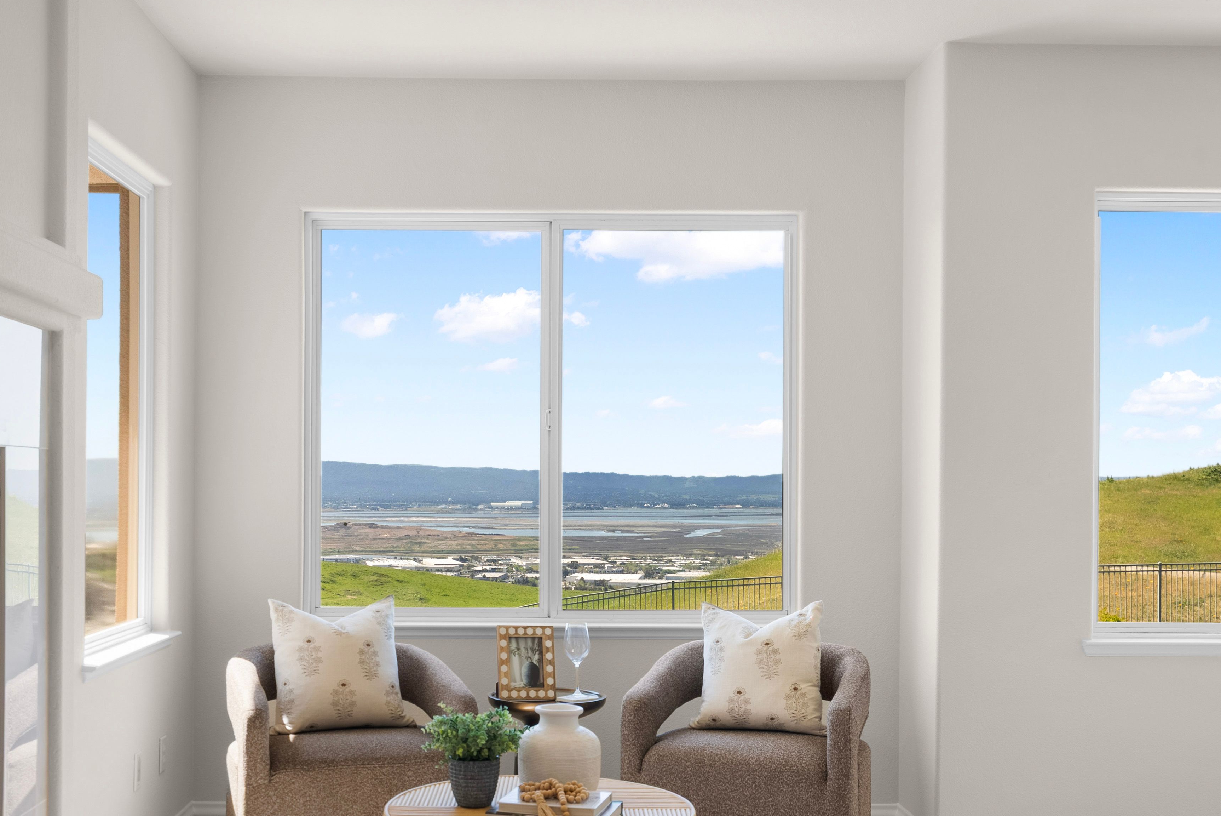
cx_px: 547
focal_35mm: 43
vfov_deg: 31.1
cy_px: 491
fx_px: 1459
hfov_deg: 45.3
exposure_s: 1/1600
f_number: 8
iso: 100
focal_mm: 35
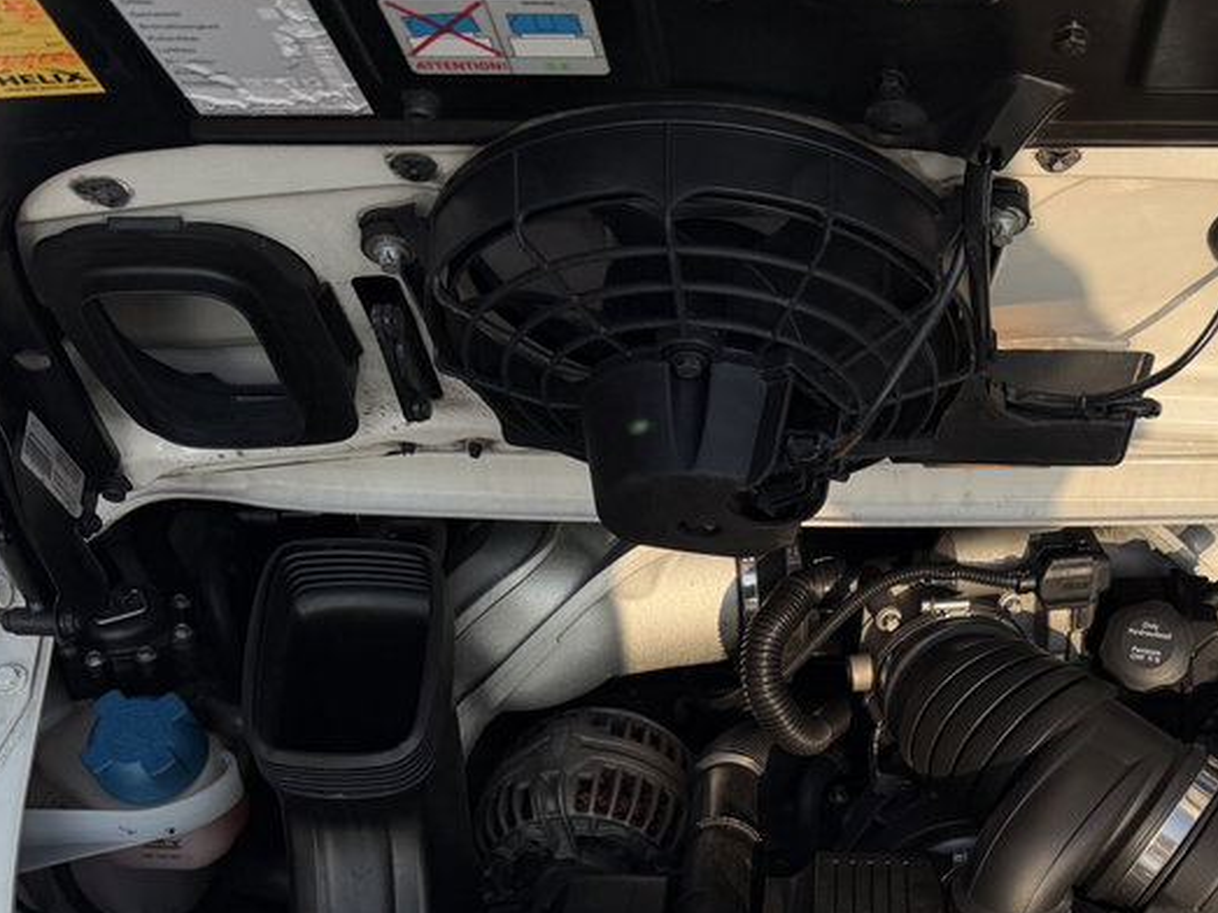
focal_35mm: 47
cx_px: 901
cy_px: 866
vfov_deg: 29.3
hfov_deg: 39.4
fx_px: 1653
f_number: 1.78
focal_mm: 6.76
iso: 80
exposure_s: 1/2299
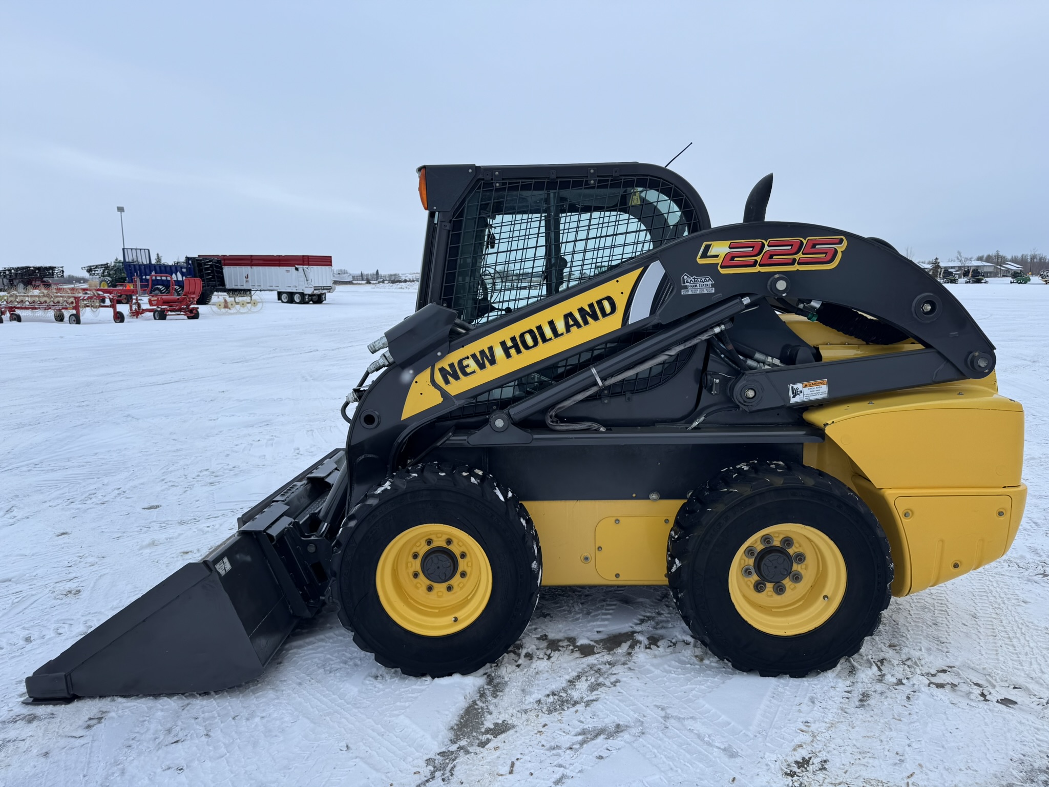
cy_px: 394
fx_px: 727
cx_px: 524
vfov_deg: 56.8
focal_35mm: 24
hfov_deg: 71.6
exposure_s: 1/1151
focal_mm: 6.76
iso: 80
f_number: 1.78
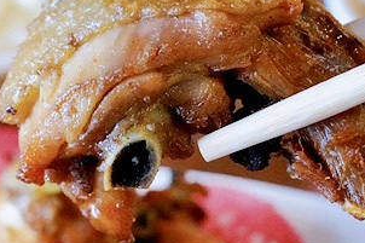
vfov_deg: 8.8
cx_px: 93
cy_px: 91
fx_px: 1581
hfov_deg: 13.1
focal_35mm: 156
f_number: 8
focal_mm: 46
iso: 6400
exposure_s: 1/200
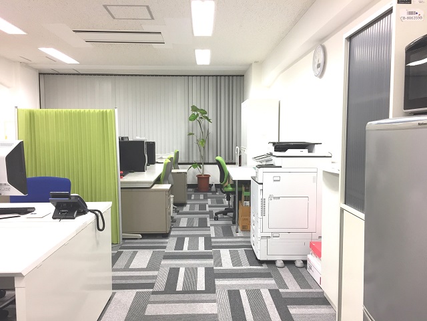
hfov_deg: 61.7
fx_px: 358
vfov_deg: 48.2
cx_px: 214
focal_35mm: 29
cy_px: 160
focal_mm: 4.15
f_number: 2.2
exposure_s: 1/30
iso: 32
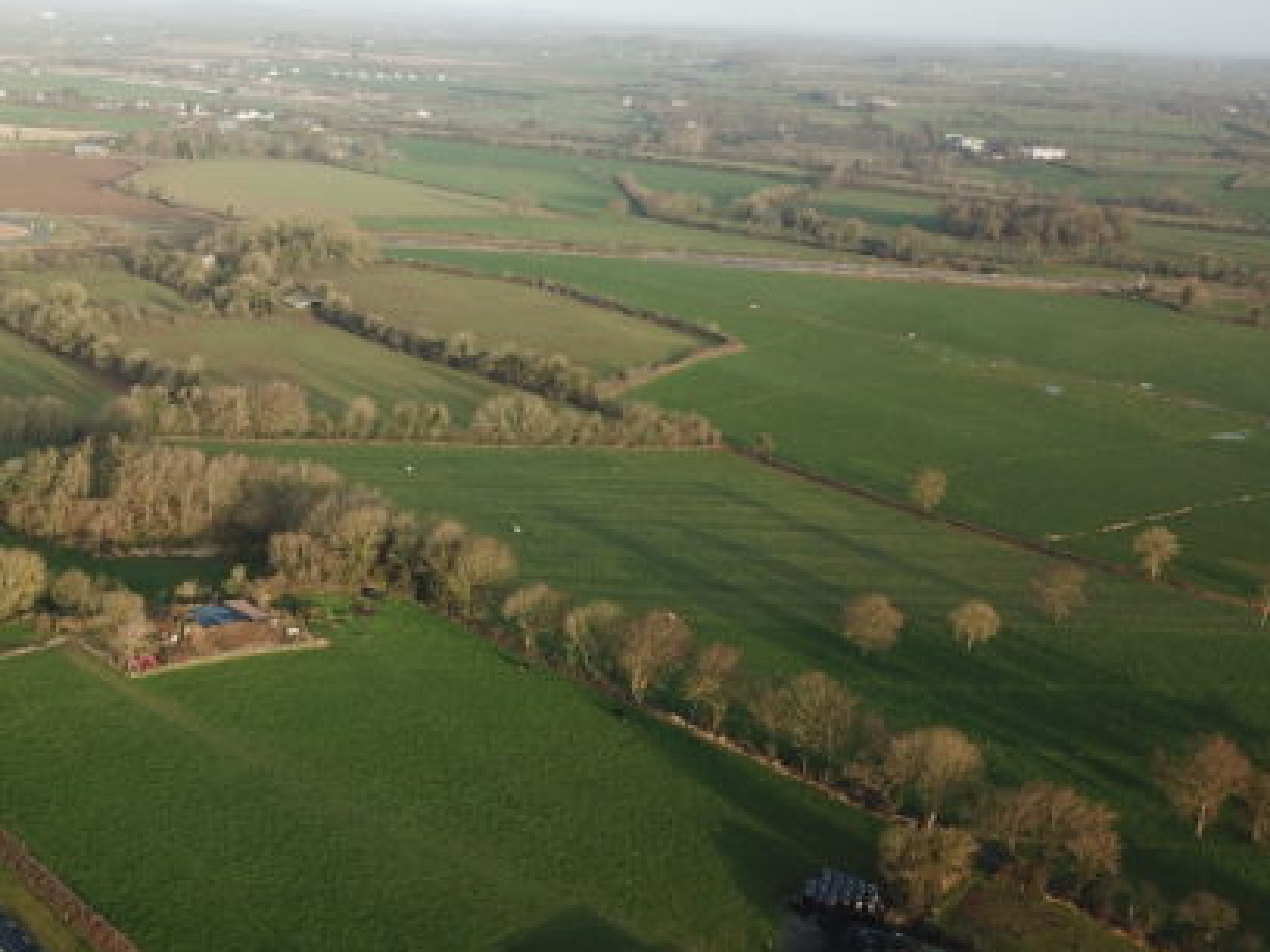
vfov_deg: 29.7
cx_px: 199
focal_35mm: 49
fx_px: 1798
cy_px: 482
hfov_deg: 37.1
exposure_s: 1/345
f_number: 2.2
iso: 100
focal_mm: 4.73
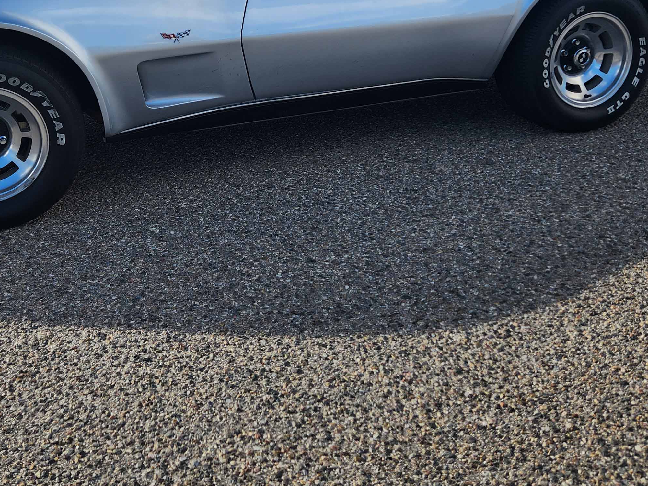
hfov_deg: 40.9
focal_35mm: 46
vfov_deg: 30.7
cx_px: 240
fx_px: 861
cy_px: 90
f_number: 1.8
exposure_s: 1/1019
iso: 20
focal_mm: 5.4
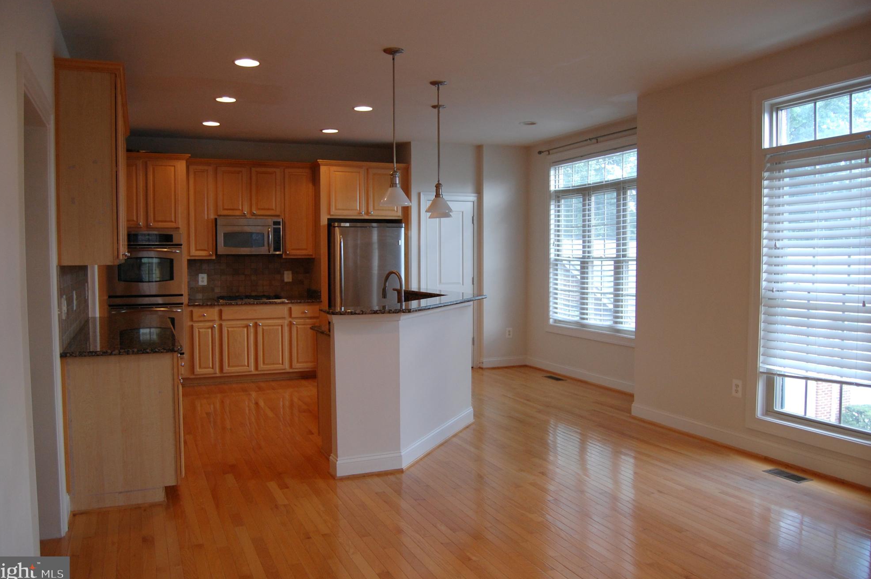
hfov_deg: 65.5
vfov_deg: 46.3
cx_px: 424
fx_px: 677
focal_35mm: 28
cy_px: 288
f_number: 3.5
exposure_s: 1/125
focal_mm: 18
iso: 800
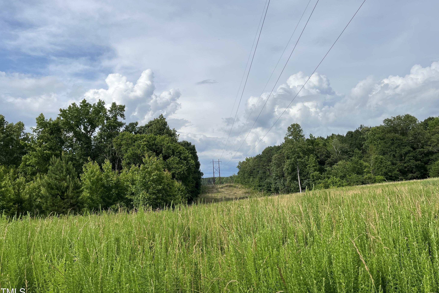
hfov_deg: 65.5
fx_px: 341
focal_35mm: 28
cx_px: 227
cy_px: 137
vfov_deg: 46.4
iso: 50
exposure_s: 1/6897
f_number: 1.6
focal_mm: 5.1
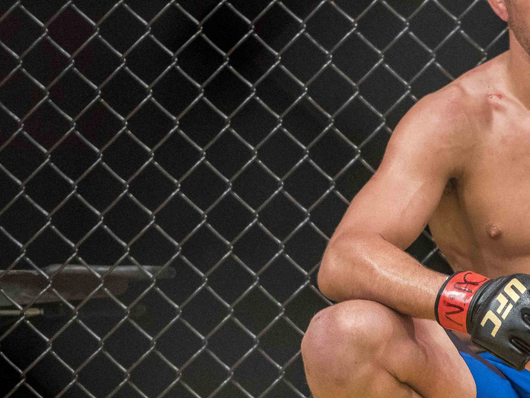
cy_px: 259
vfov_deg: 2.9
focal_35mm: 510
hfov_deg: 3.9
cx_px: 516
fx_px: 7809
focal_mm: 200
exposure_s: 1/2500
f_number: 2.8
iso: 3200
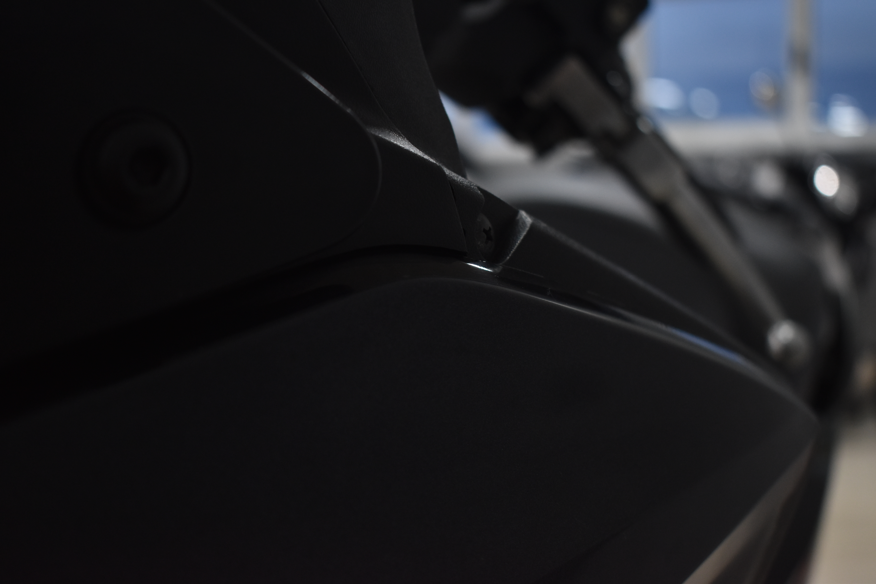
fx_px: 1241
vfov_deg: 26.5
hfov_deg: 38.9
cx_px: 438
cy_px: 292
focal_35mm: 51
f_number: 4.5
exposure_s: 1/60
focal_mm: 34
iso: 800
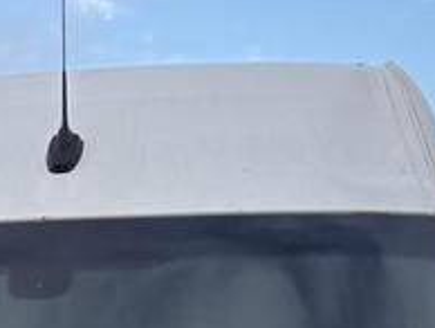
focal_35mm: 120
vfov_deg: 10.8
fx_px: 1510
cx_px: 135
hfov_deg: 16.3
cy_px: 737
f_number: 1.6
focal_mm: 5.96
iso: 50
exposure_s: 1/492
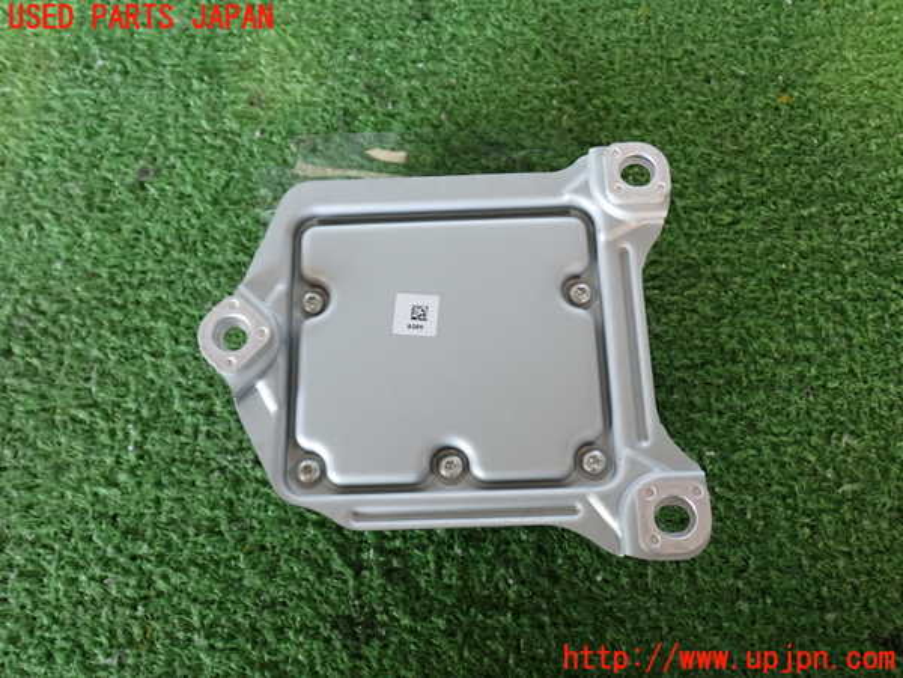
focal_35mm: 36
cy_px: 339
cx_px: 452
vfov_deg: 39.7
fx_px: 939
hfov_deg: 51.4
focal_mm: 6.37
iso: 320
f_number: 2.5
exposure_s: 1/40
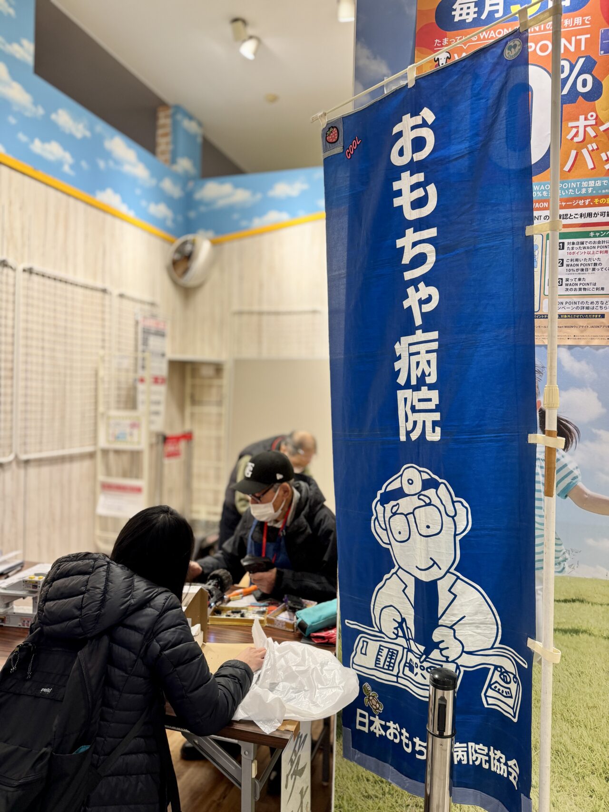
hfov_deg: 56.8
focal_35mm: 24
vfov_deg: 71.6
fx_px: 563
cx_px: 304
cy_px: 406
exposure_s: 1/100
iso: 160
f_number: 1.78
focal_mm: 6.76
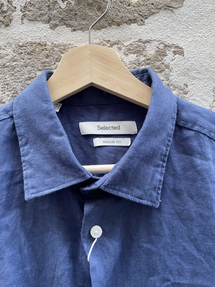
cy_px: 143
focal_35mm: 27
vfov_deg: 65.3
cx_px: 105
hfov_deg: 51.4
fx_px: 224
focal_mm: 4.2
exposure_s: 1/100
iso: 80
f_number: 1.6
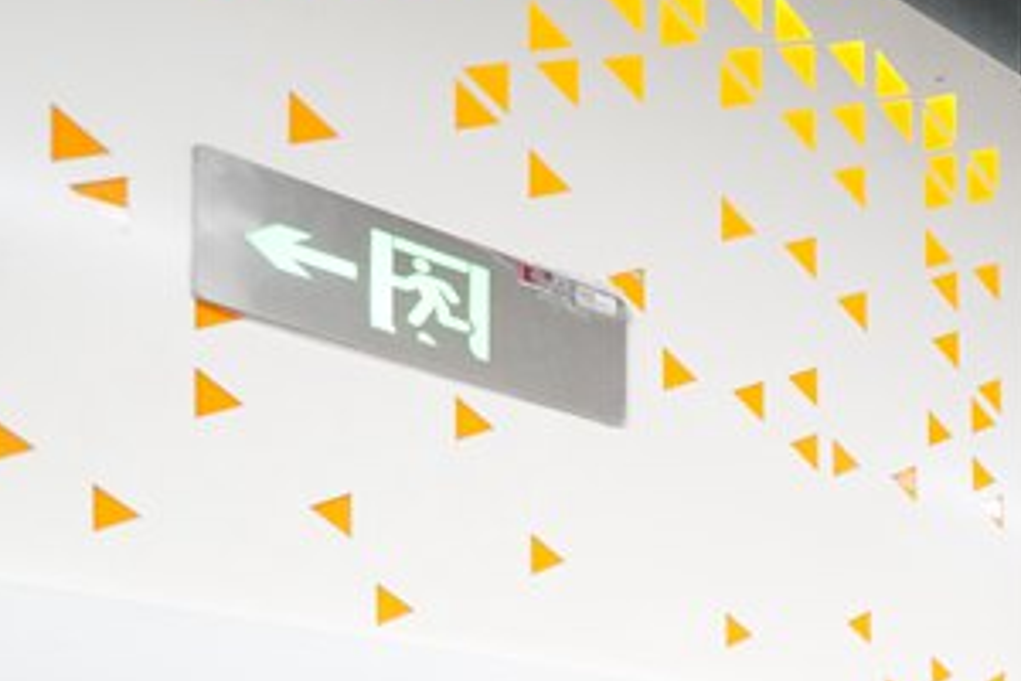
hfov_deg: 32.5
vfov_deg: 25.4
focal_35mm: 41
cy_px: 999
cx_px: 1389
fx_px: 1163
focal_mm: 12
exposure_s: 1/200
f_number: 4
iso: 5000
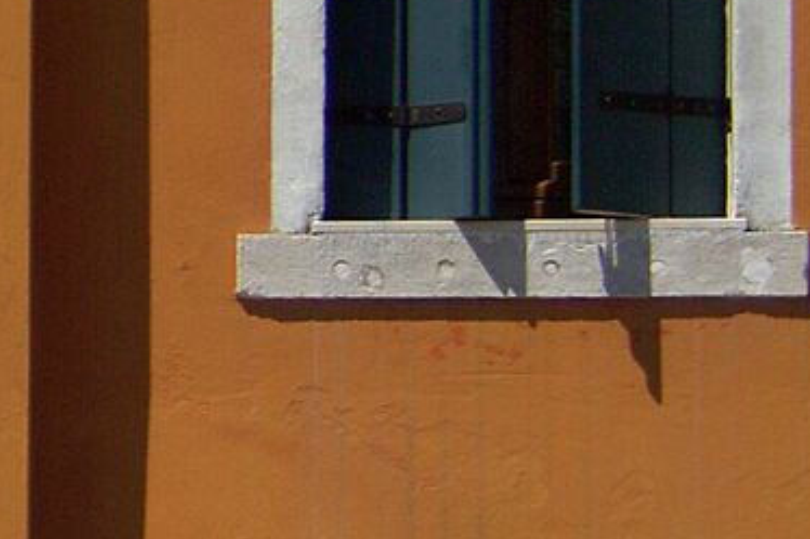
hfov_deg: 1.1
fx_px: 40728
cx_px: -1479
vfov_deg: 0.8
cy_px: 417
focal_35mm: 1811
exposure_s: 1/2500
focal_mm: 180
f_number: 5.6
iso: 200
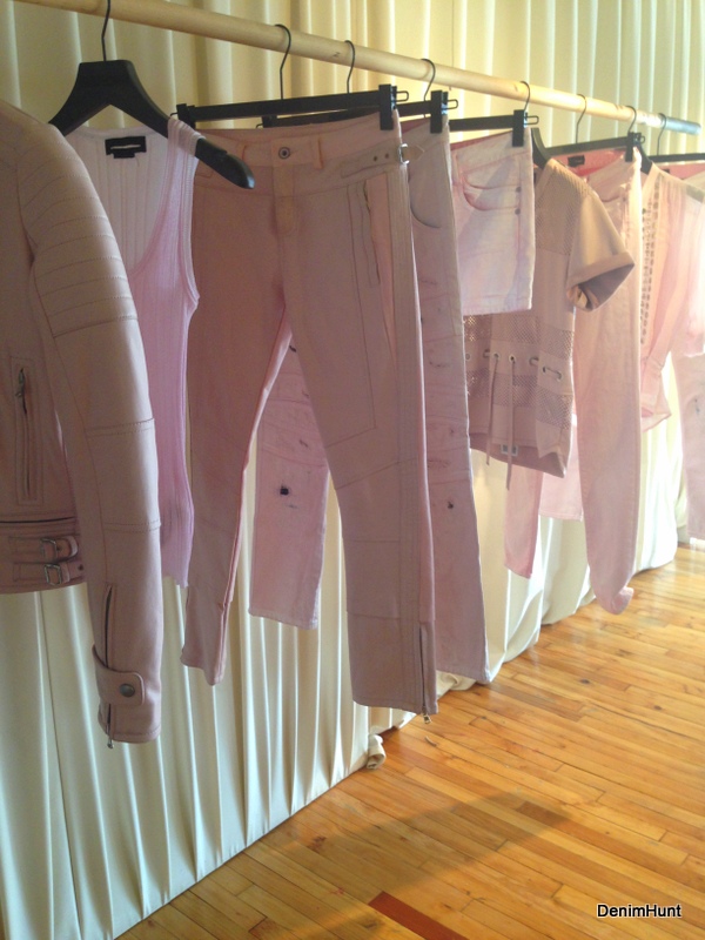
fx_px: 896
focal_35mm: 33
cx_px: 352
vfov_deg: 55.4
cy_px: 470
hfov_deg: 42.9
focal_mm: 4.12
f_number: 2.4
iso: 64
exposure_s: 1/20
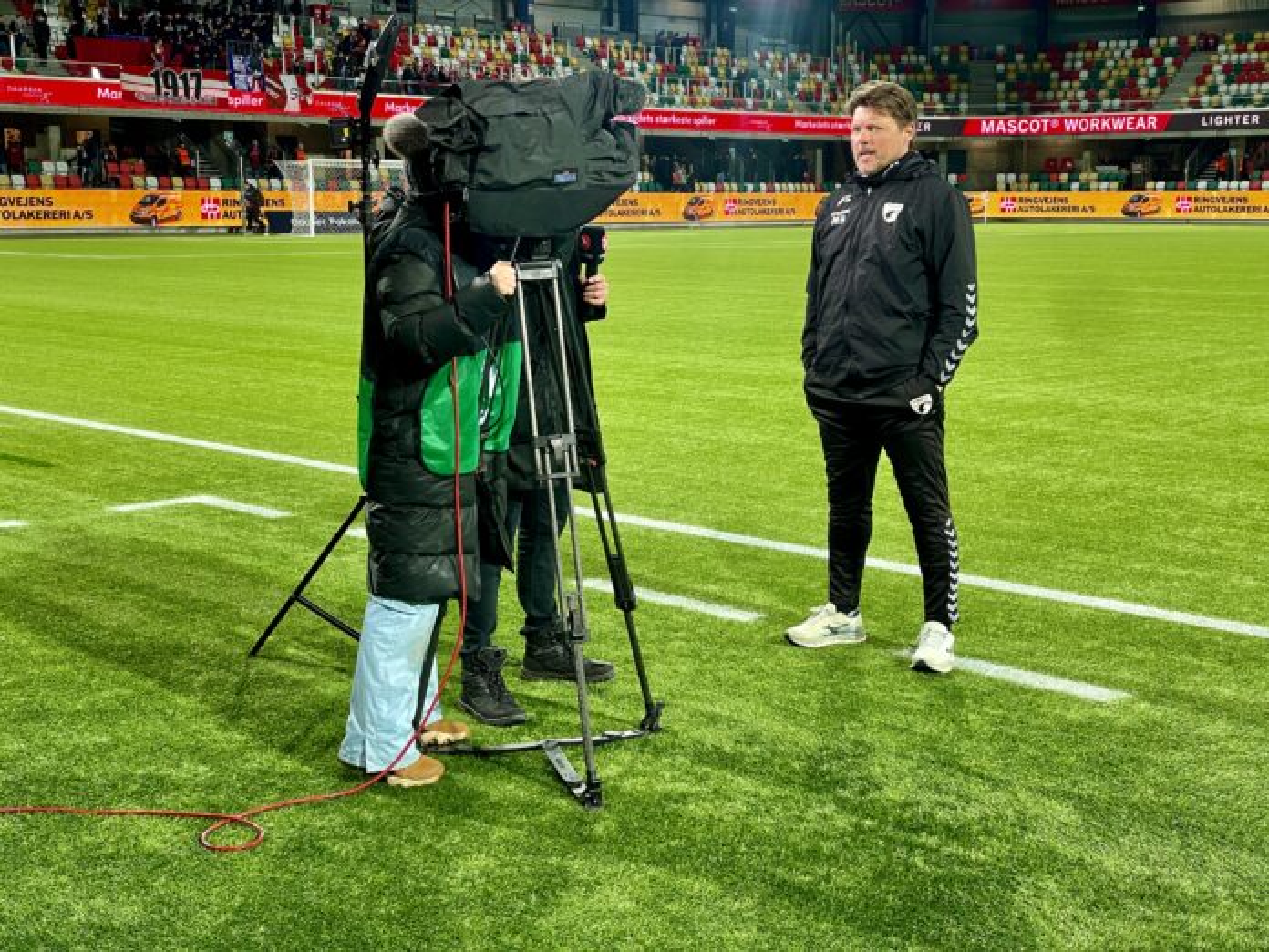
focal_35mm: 52
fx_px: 1906
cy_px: 476
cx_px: 634
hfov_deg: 36.8
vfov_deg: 28.0
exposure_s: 1/102
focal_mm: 6
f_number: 2
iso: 80
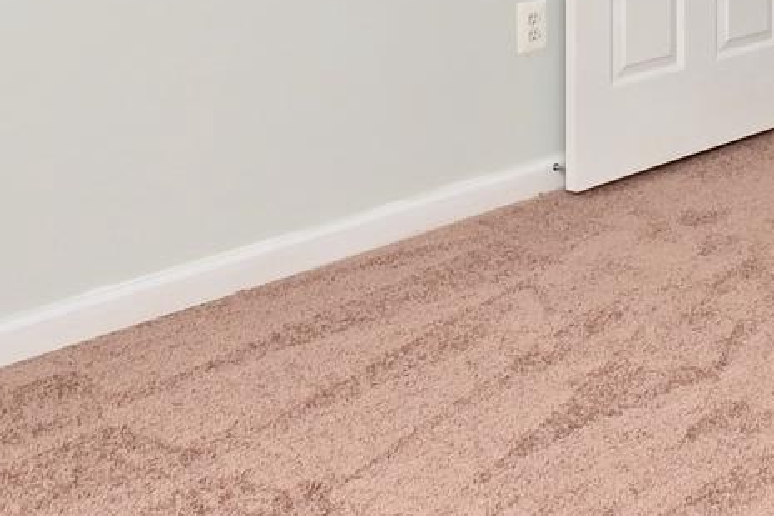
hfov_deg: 26.9
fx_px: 1419
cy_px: -352
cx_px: 932
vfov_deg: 17.5
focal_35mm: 66
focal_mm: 10
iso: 200
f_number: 7.1
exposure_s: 1/160
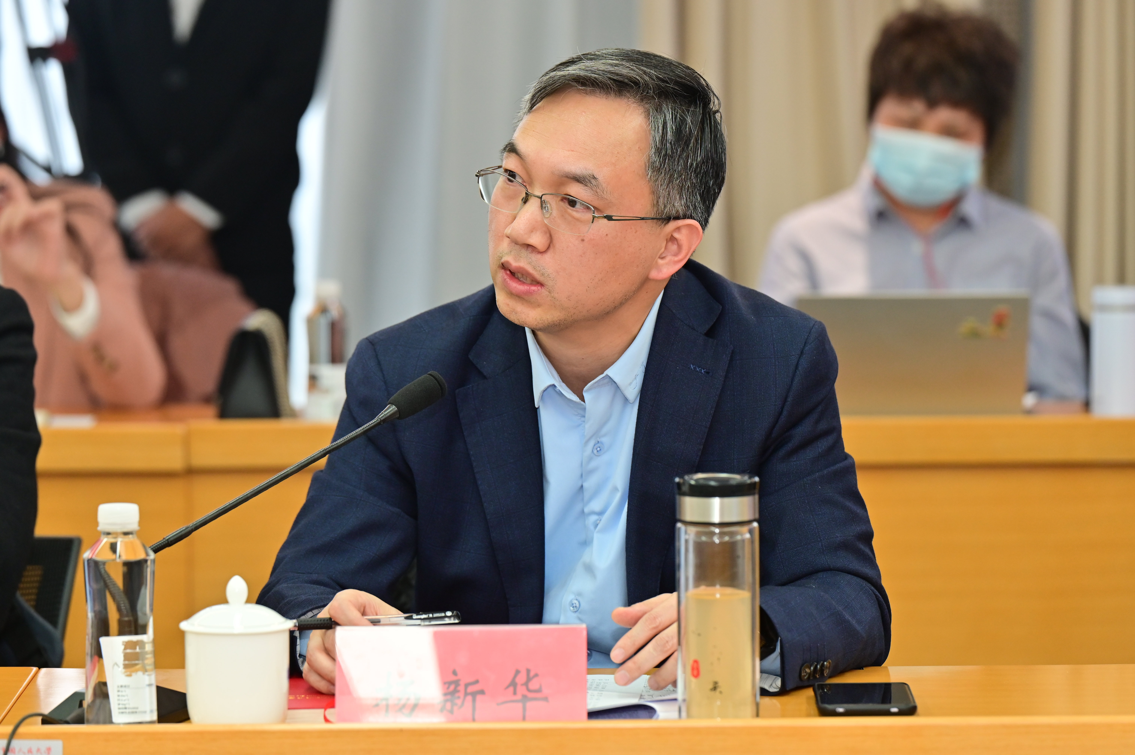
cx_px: 568
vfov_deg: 9.4
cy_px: 378
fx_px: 4568
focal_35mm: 145
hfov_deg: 14.2
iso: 1600
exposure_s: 1/160
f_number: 4.5
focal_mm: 145
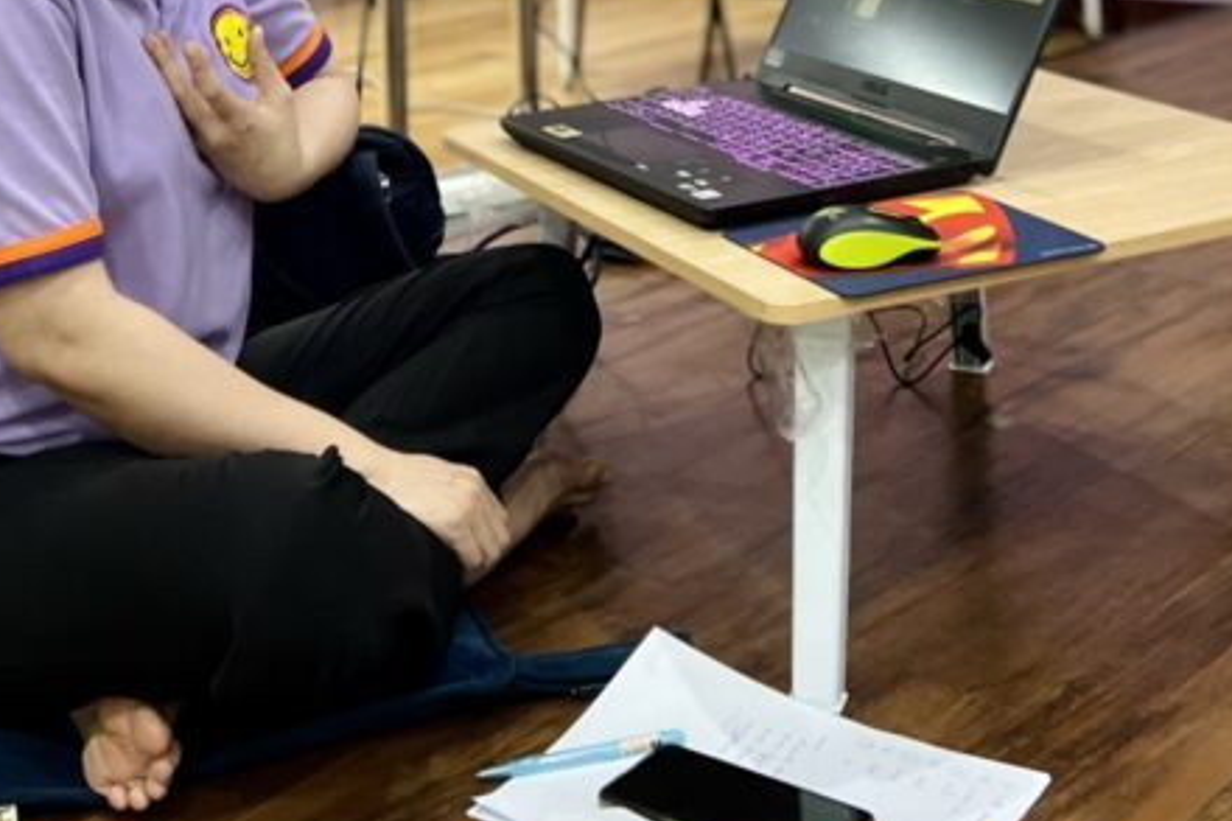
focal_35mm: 63
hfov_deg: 31.8
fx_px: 2155
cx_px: 717
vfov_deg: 19.3
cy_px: -347
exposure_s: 1/50
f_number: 1.5
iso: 200
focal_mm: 5.7
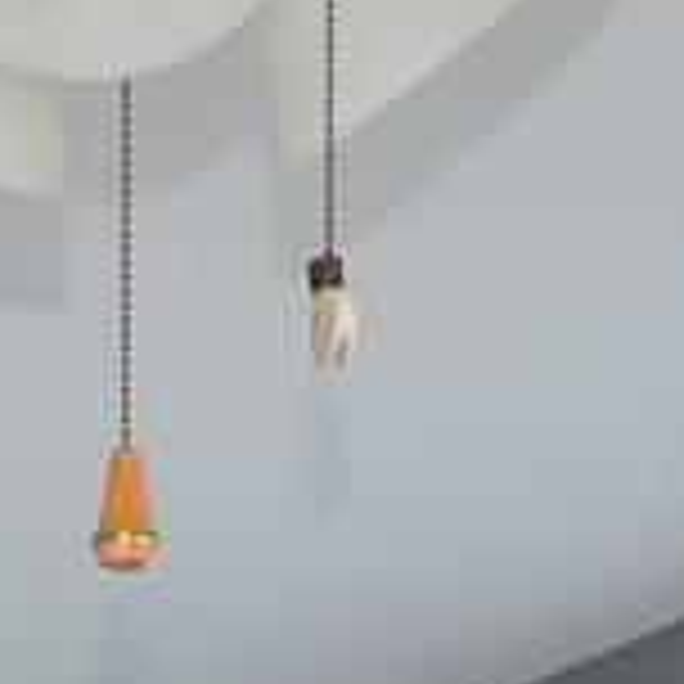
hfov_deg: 7.7
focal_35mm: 224
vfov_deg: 6.5
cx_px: -261
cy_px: 2583
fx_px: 5008
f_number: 3
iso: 200
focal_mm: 4.3
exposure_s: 1/30
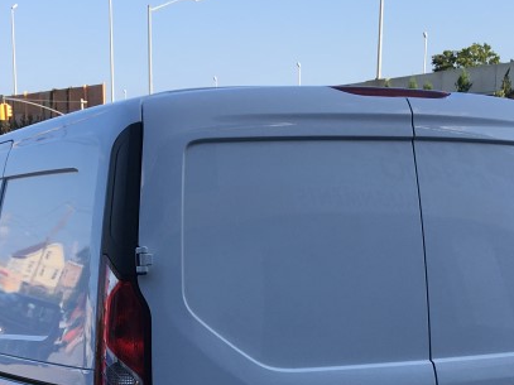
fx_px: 1084
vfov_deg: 19.3
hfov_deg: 26.7
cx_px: 240
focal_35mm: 73
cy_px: 428
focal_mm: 4.15
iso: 25
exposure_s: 1/545
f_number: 2.2
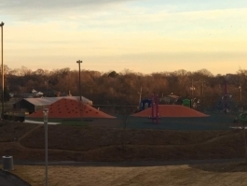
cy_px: 53
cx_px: -96
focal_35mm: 84
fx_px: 600
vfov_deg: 17.5
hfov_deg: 20.7
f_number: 2.2
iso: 25
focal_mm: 4.15
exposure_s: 1/200
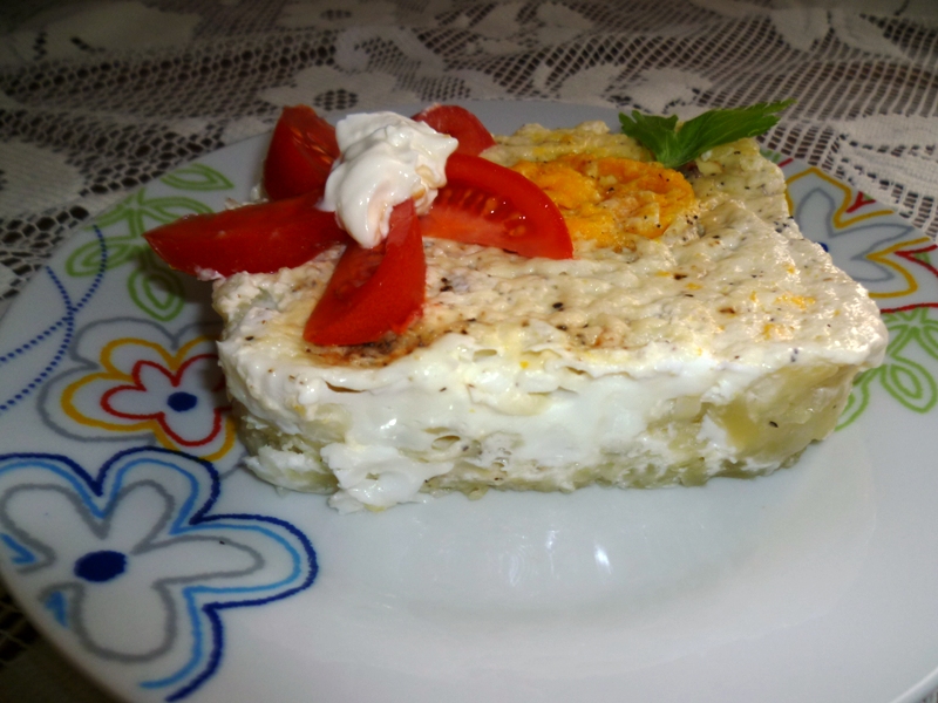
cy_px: 352
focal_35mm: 28
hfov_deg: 63.4
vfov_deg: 49.7
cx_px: 469
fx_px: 759
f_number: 2.8
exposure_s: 1/30
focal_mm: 5
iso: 80
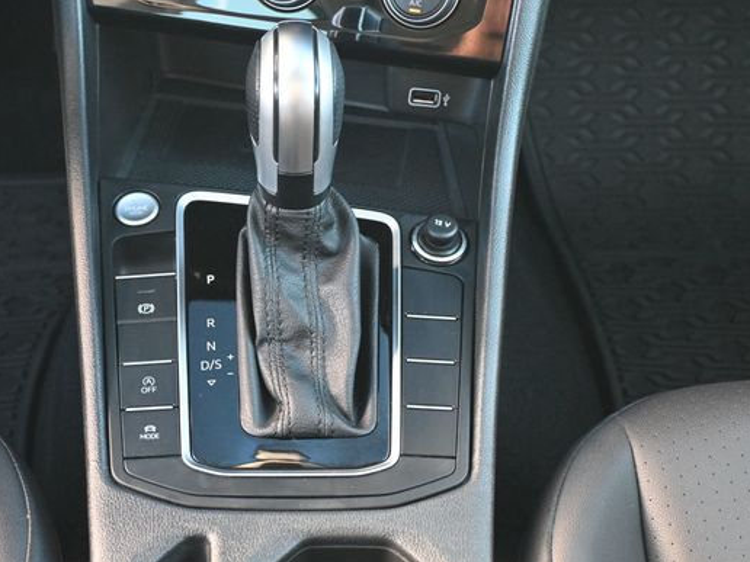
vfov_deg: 23.4
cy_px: 260
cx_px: 299
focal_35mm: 63
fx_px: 1356
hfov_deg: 30.8
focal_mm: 35
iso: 3200
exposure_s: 1/60
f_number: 5.3
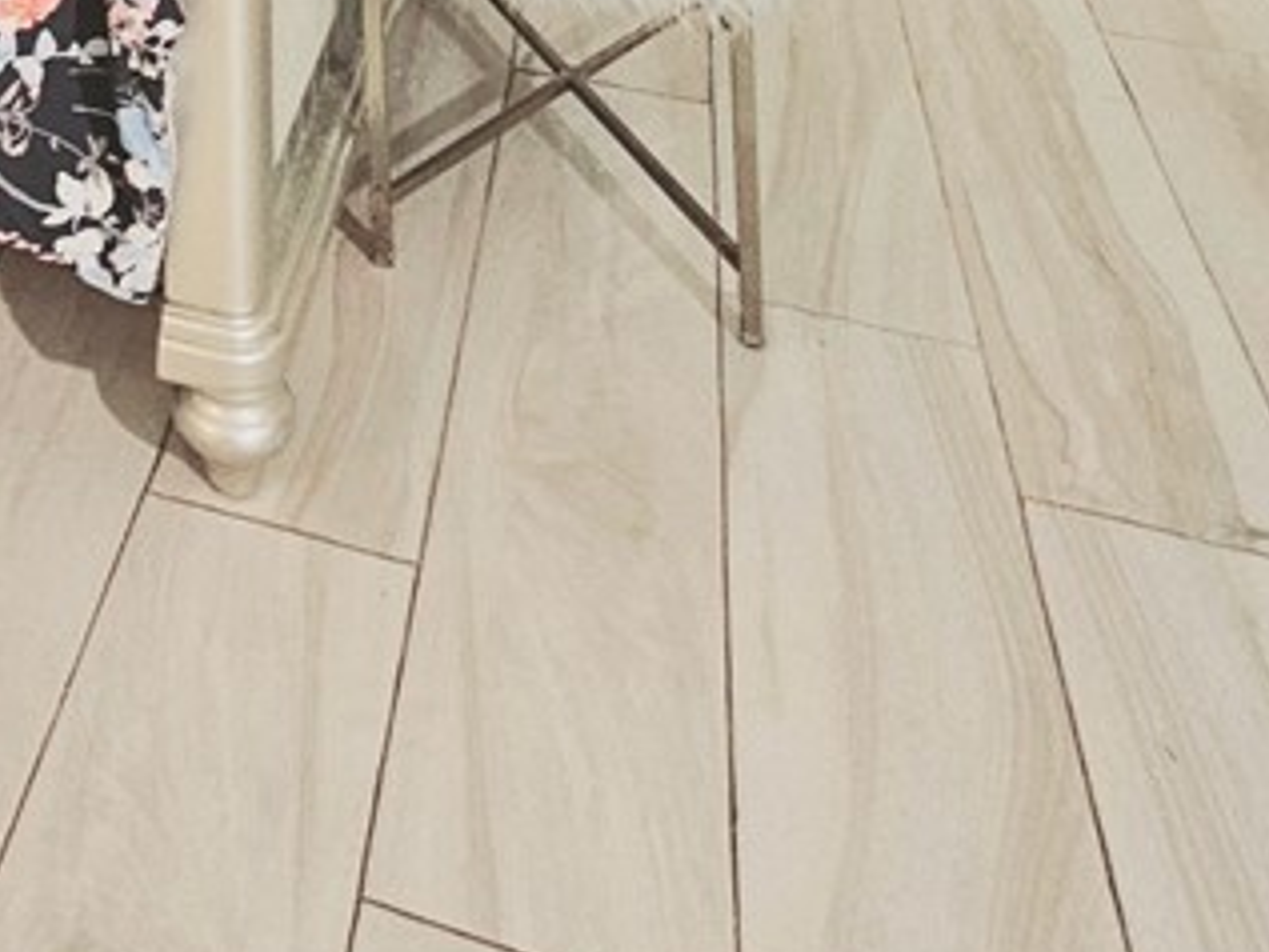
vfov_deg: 24.9
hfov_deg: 38.4
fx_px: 1540
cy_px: -528
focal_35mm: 42
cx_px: -72
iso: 320
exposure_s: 1/77.5
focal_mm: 2.2
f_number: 2.2
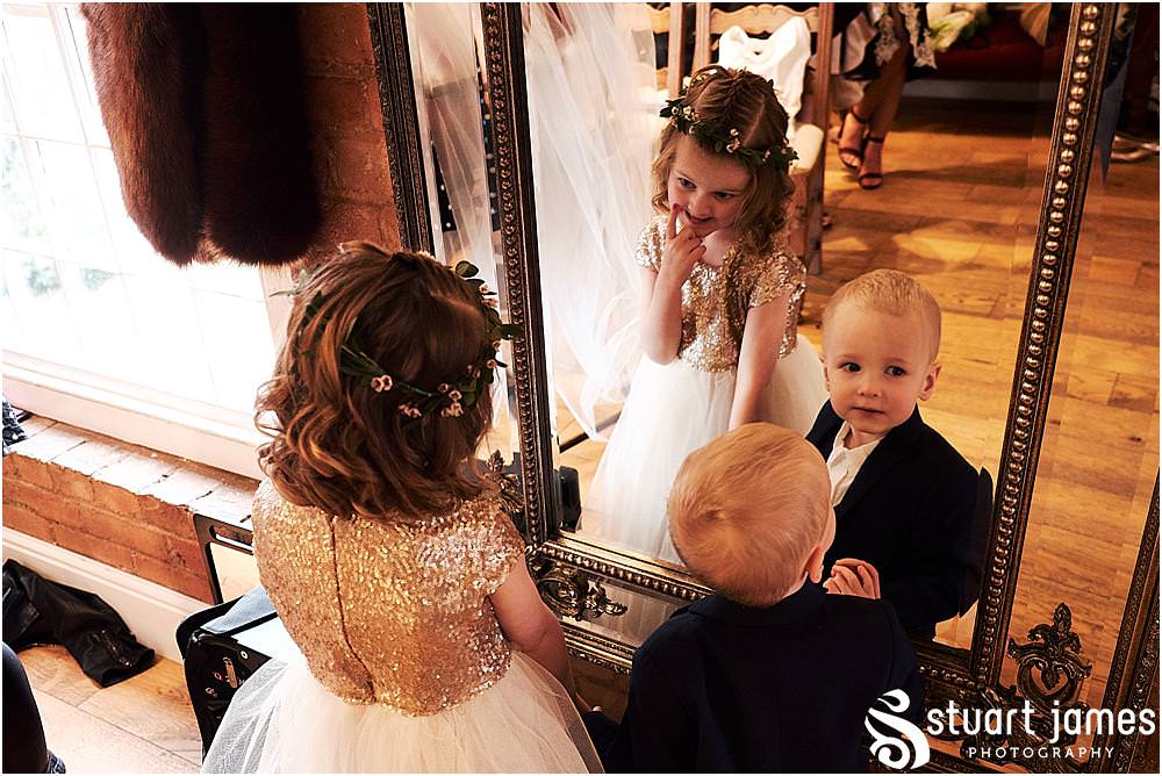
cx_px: 581
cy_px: 388
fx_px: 1001
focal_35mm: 31
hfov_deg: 60.3
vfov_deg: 42.4
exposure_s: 1/60
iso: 2000
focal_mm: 20.5
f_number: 3.2
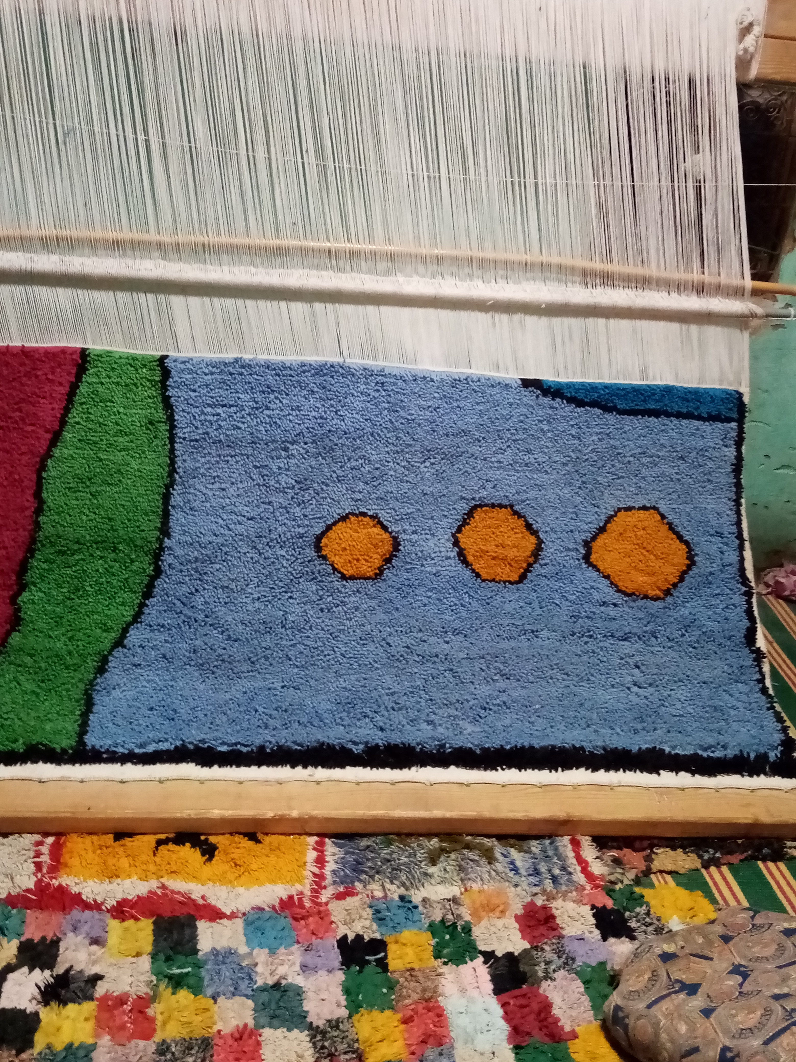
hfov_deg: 53.1
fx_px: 797
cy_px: 531
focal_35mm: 26
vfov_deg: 67.3
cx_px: 398
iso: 741
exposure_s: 1/20
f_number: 1.8
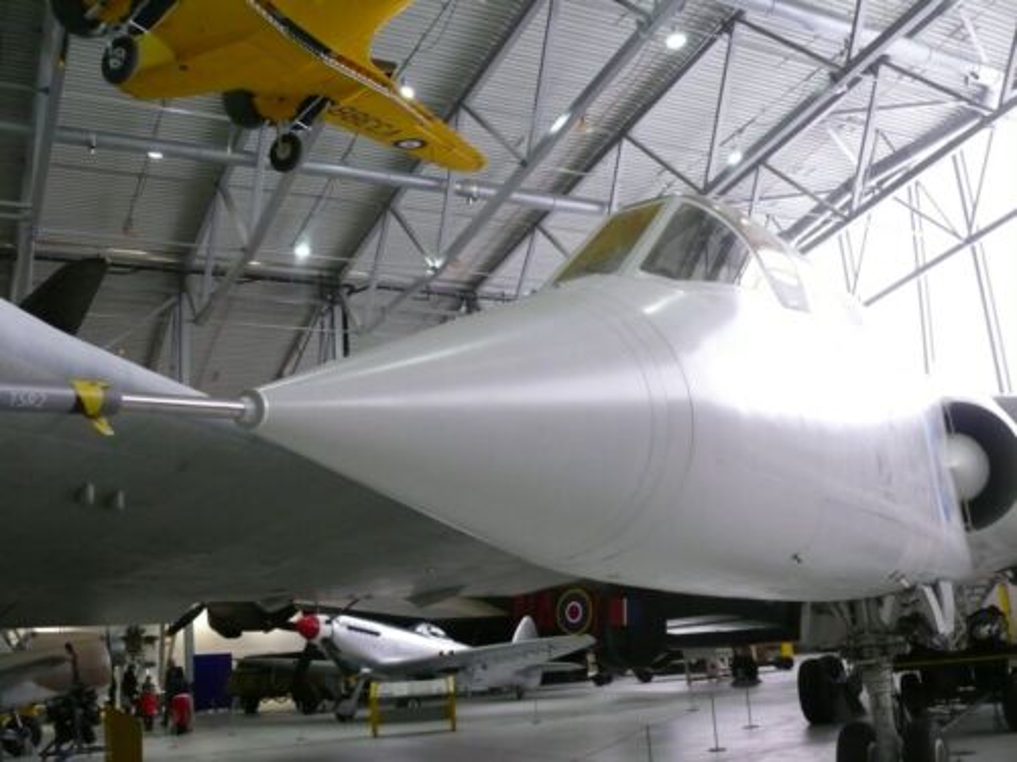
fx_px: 1028
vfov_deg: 40.7
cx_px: 508
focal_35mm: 35
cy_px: 381
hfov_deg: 52.6
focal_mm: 7.4
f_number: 2.8
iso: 400
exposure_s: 1/50
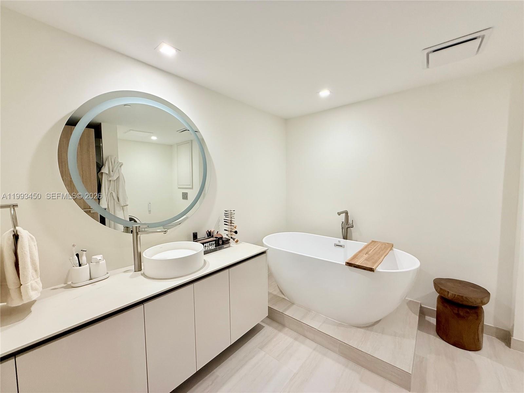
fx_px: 212
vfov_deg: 85.7
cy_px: 196
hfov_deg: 102.1
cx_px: 262
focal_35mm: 14
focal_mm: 2.22
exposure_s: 1/120
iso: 160
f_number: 2.2
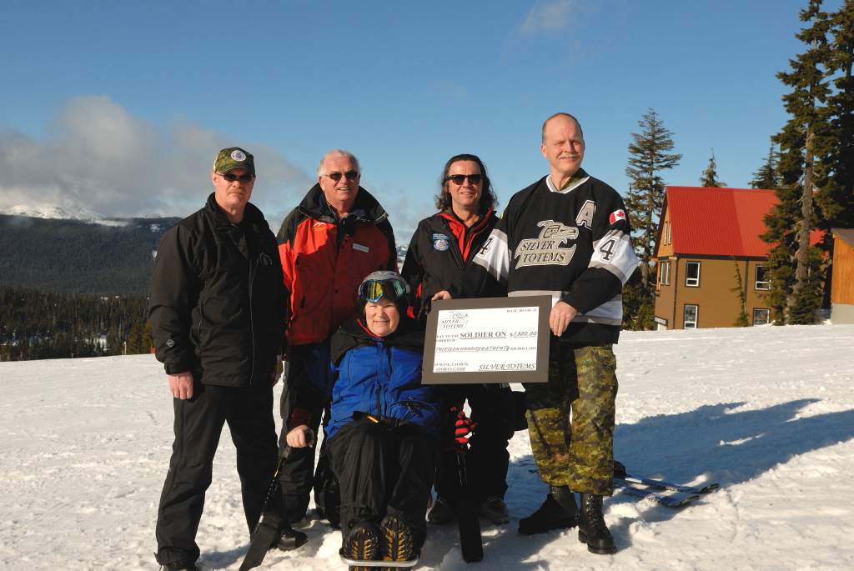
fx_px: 926
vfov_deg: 34.3
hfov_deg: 49.5
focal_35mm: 39
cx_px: 427
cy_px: 286
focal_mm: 26
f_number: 8
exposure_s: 1/1250
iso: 250
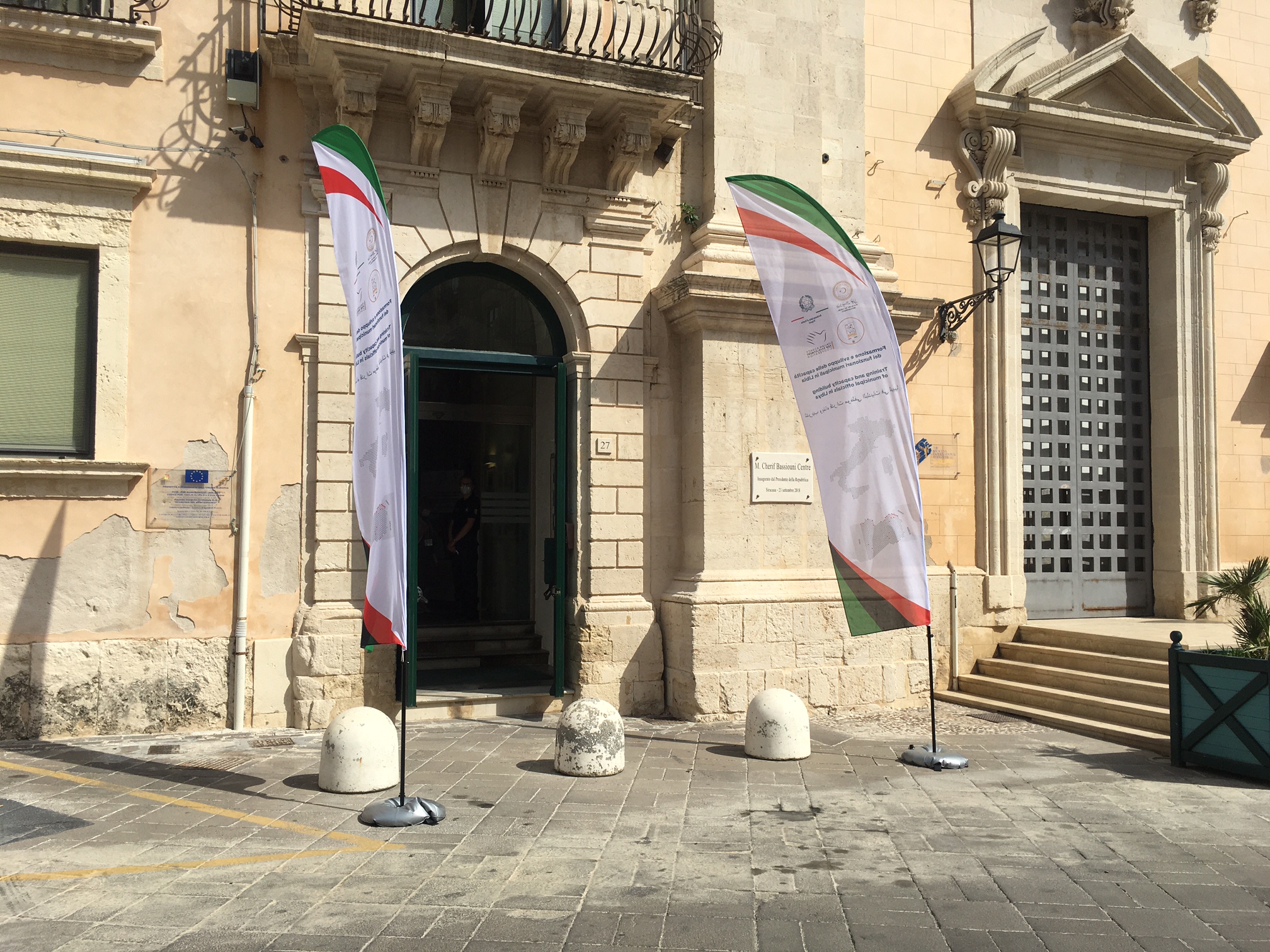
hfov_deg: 61.7
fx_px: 1064
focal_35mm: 29
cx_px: 635
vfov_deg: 48.2
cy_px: 476
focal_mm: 4.15
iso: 25
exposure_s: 1/2262
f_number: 2.2
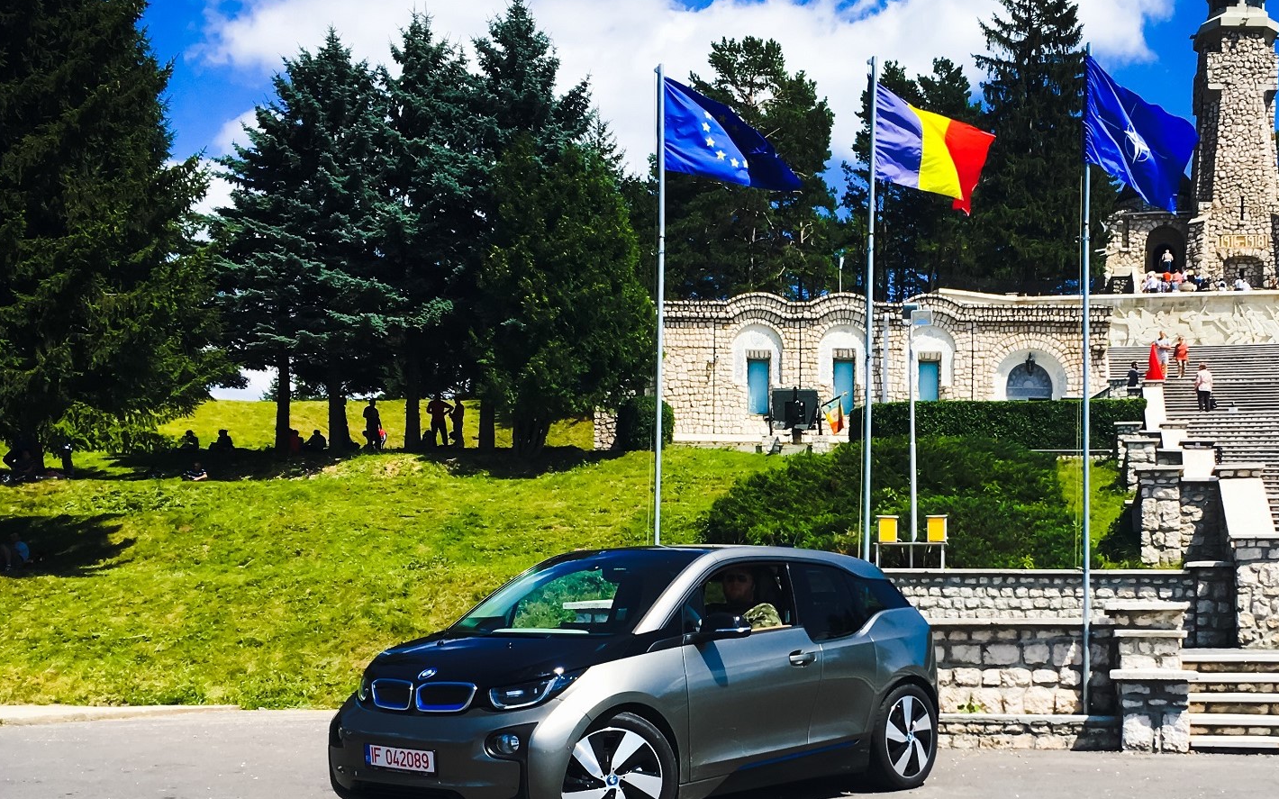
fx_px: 1080
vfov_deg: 40.6
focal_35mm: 31
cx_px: 635
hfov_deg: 61.2
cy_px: 377
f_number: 2.2
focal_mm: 4.15
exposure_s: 1/1570
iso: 25
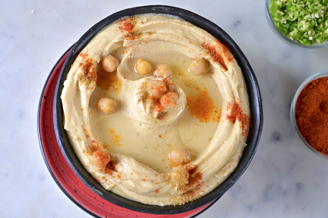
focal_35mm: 49
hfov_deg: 40.4
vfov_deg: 27.5
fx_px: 446
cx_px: 164
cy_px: 109
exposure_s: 1/160
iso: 1250
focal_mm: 49
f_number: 4
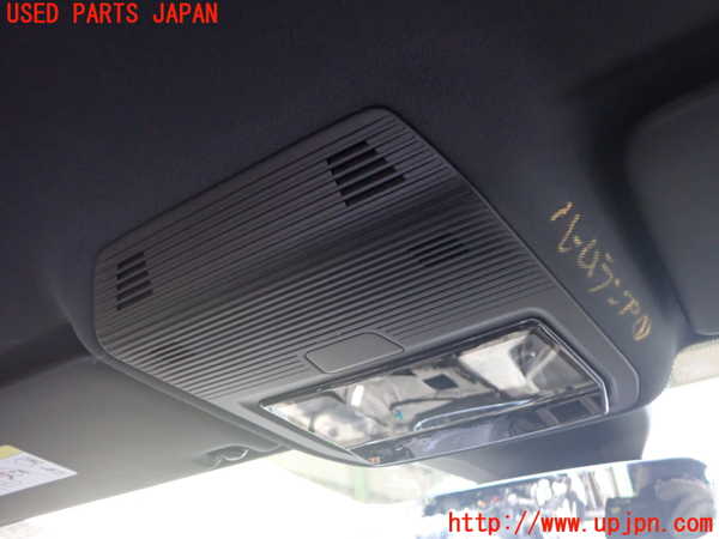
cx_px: 360
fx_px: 623
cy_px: 270
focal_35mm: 30
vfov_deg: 46.8
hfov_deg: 60.0
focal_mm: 5.4
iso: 800
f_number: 2.3
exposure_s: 1/15
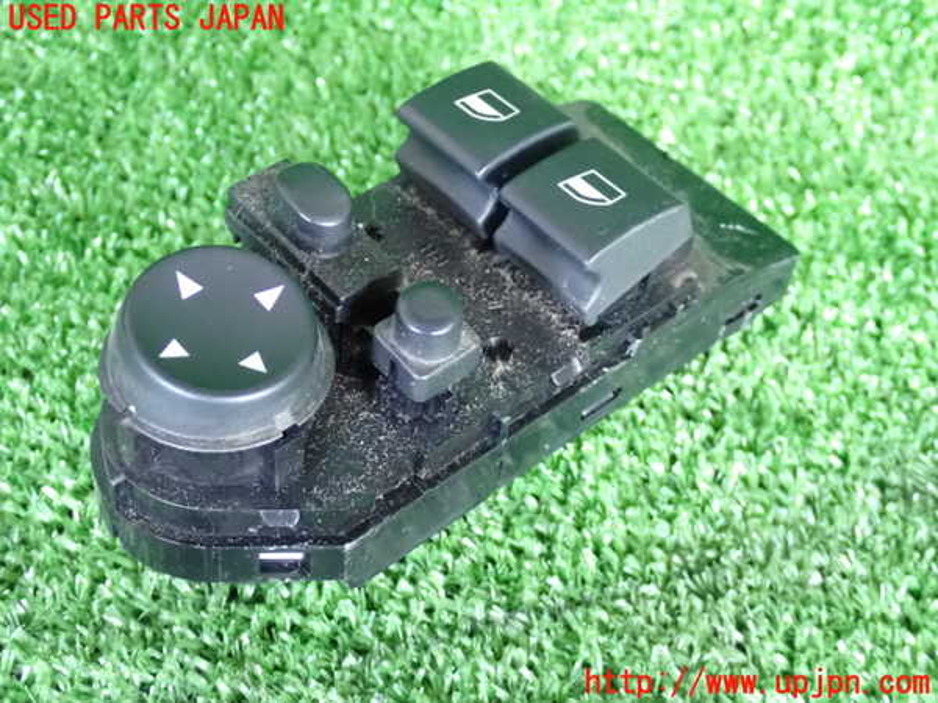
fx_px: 1572
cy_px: 352
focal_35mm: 58
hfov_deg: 33.2
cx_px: 469
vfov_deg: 25.2
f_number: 3.5
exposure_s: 1/50
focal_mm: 10.35
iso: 1600
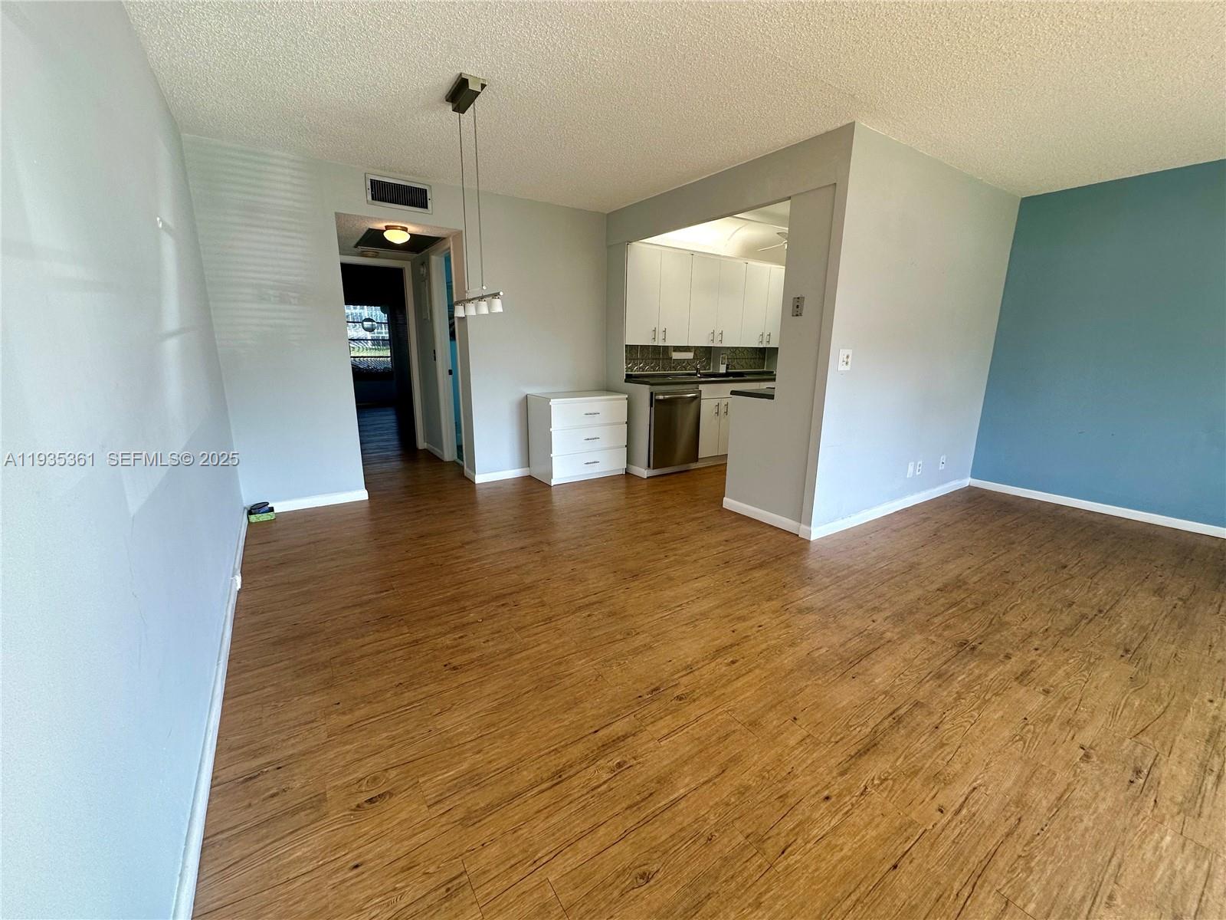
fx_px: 496
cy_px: 460
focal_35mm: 14
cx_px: 613
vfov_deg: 85.7
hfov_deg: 102.1
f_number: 2.2
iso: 80
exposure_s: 1/120
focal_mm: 2.22
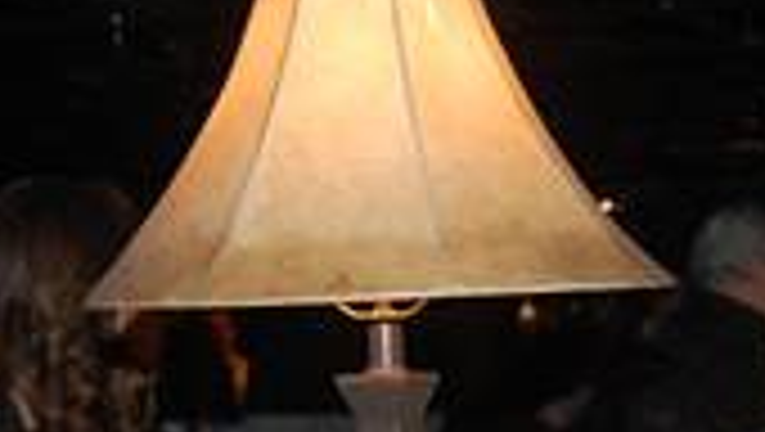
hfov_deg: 25.1
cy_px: 504
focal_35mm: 83
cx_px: 616
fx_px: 1685
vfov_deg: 14.2
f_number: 3.5
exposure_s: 1/60
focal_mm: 18
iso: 400
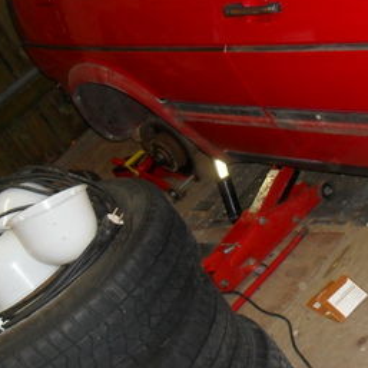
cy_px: 127
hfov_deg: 21.1
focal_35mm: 77
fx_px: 926
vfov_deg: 22.4
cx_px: 425
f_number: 3.2
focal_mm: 6.3
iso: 200
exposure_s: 1/45
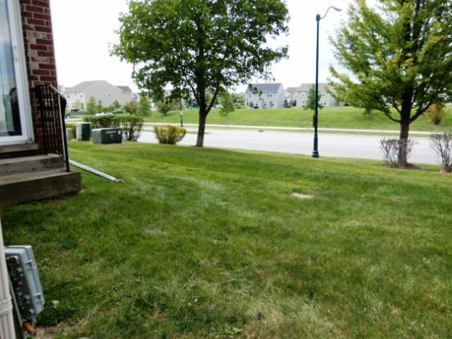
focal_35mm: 28
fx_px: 365
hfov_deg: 63.3
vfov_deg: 49.7
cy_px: 172
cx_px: 249
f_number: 3.4
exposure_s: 1/400
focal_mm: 4.3
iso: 80
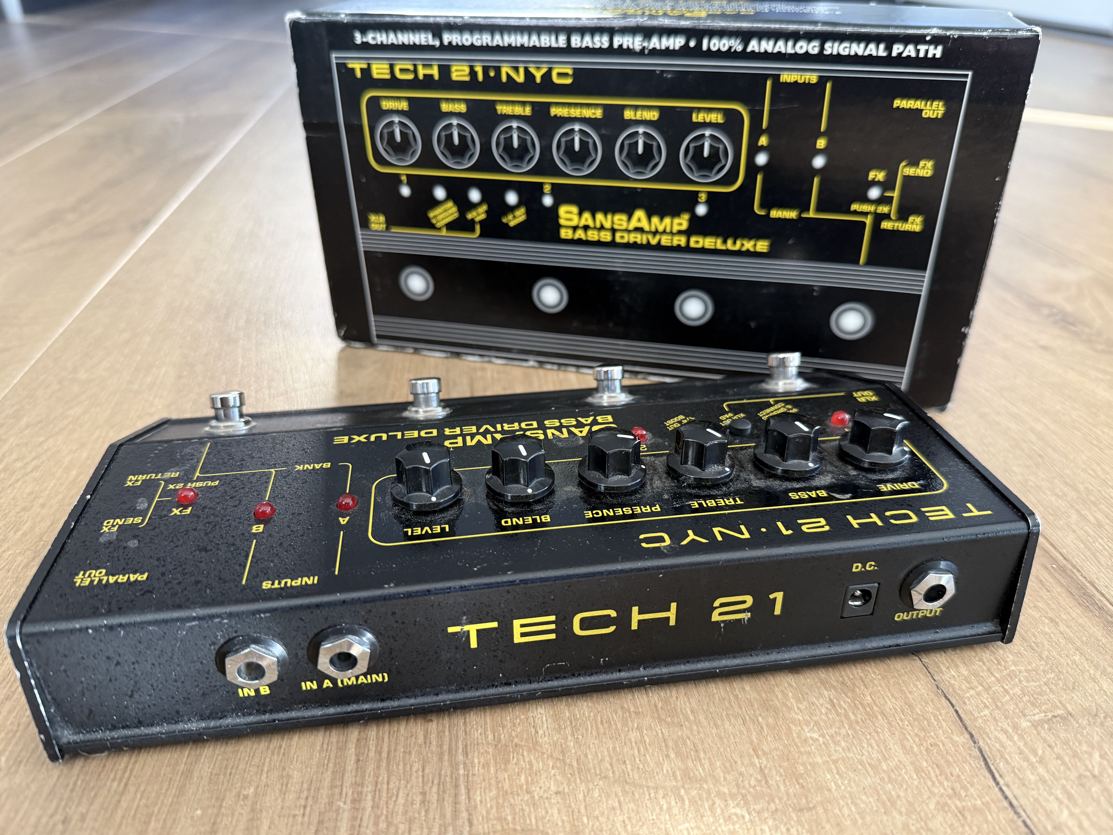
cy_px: 410
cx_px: 562
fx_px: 804
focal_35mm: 25
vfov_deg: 54.9
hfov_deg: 69.4
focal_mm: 6.76
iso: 320
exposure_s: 1/60
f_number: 1.78
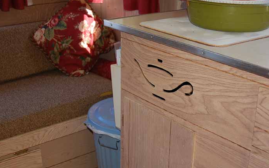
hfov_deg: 37.2
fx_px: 400
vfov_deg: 23.8
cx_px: 135
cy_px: 88
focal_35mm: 55
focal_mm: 35
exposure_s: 1/60
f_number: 4.8
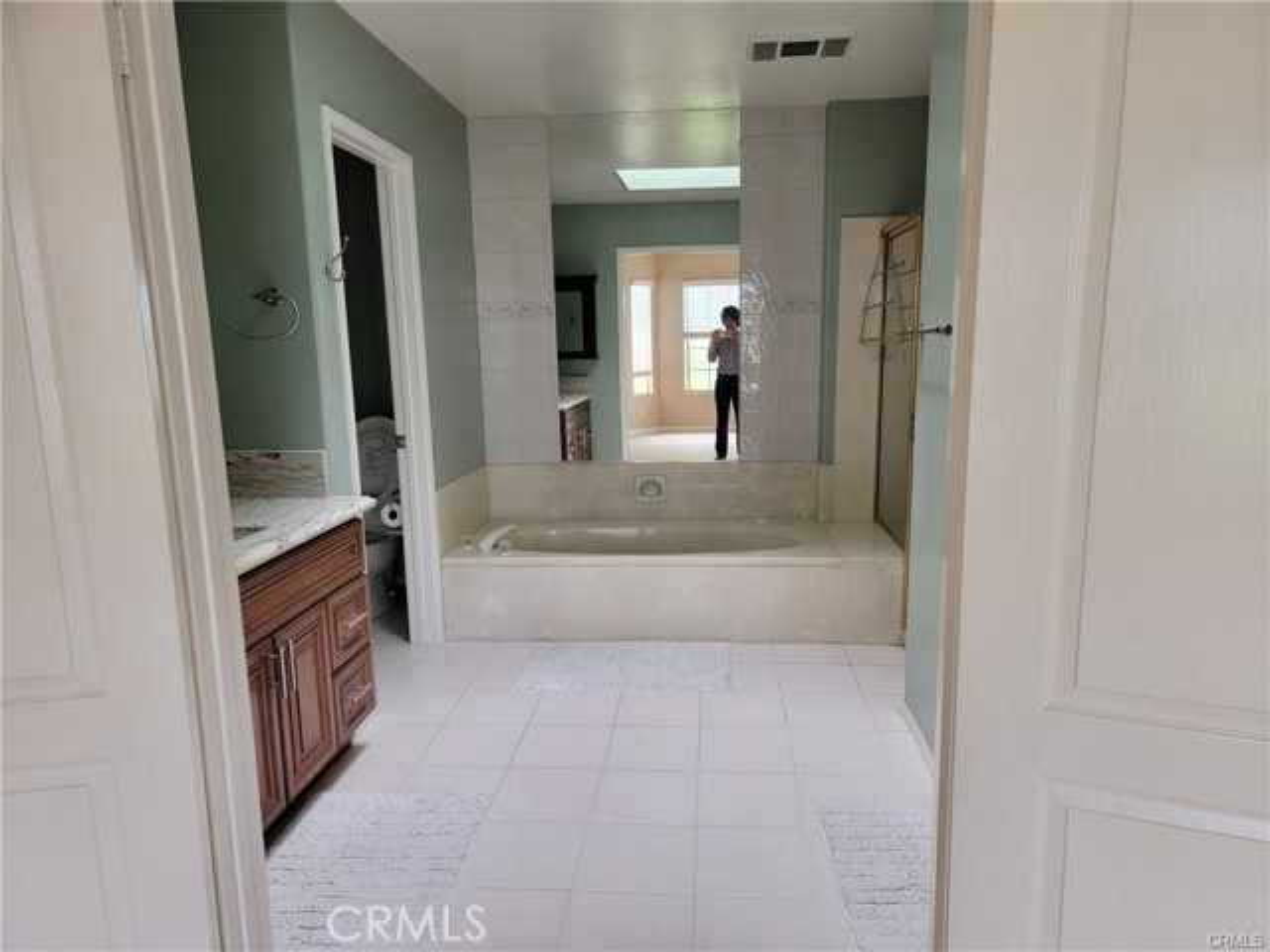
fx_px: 881
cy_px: 476
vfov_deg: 56.8
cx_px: 635
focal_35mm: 24
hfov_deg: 71.6
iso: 50
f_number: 1.8
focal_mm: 6.7
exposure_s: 1/120
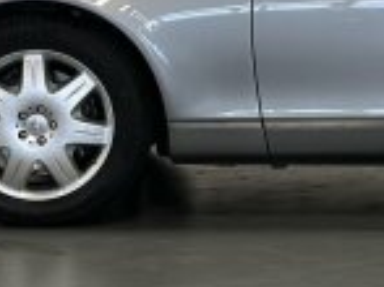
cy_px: -29
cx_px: 551
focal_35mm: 209
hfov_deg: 9.3
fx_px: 2317
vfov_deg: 7.1
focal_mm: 6.86
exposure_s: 1/99
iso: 125
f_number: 1.78
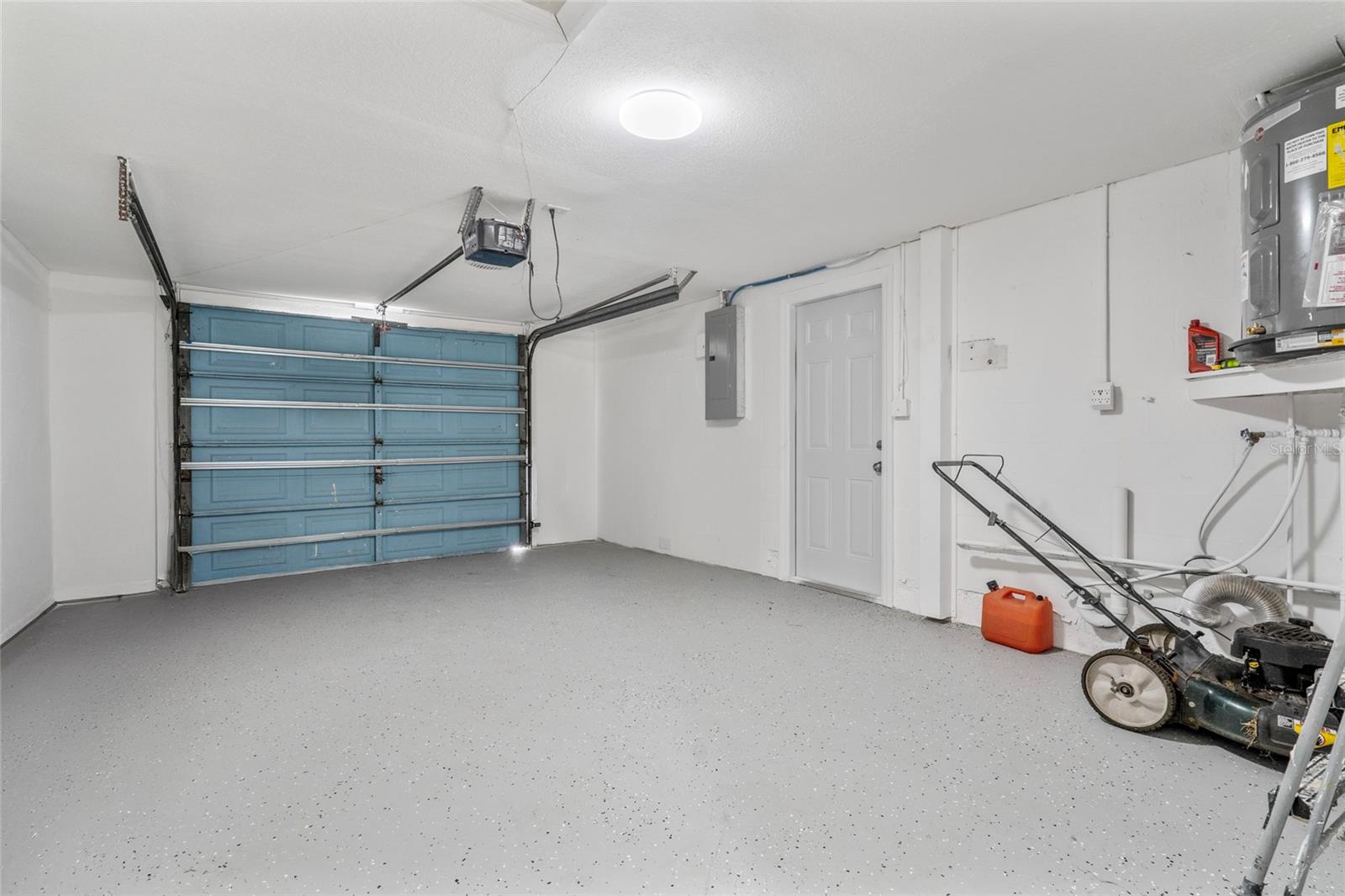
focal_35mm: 16
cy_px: 448
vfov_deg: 73.7
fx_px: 598
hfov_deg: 96.7
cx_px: 672
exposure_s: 1.6
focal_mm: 16
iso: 640
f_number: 8
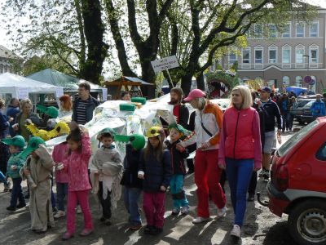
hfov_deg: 41.9
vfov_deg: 32.1
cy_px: 151
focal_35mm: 45
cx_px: 132
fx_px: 424
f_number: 5.6
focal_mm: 6
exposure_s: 1/320
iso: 80
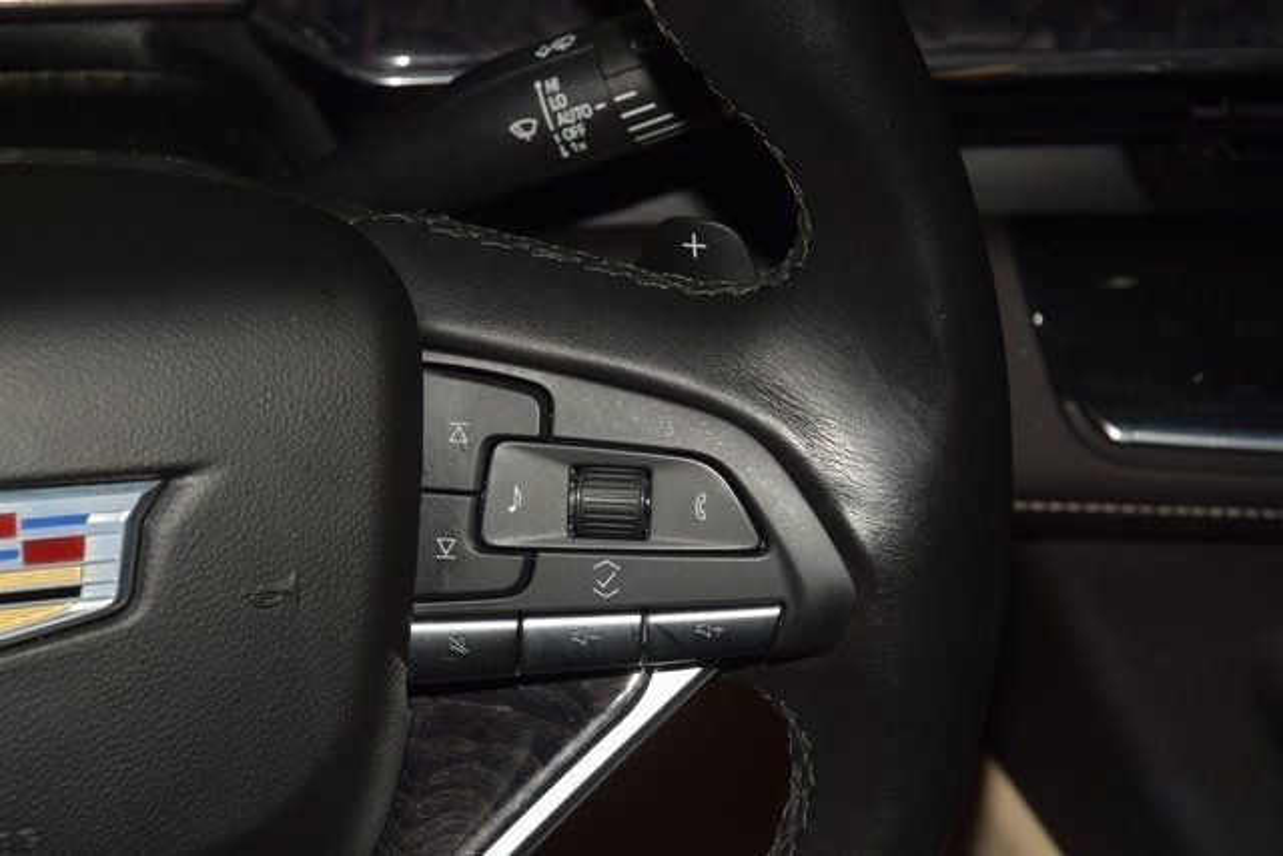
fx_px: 3743
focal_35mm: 105
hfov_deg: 19.5
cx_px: 642
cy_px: 428
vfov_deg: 13.0
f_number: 8
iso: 100
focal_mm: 70
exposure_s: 1/125
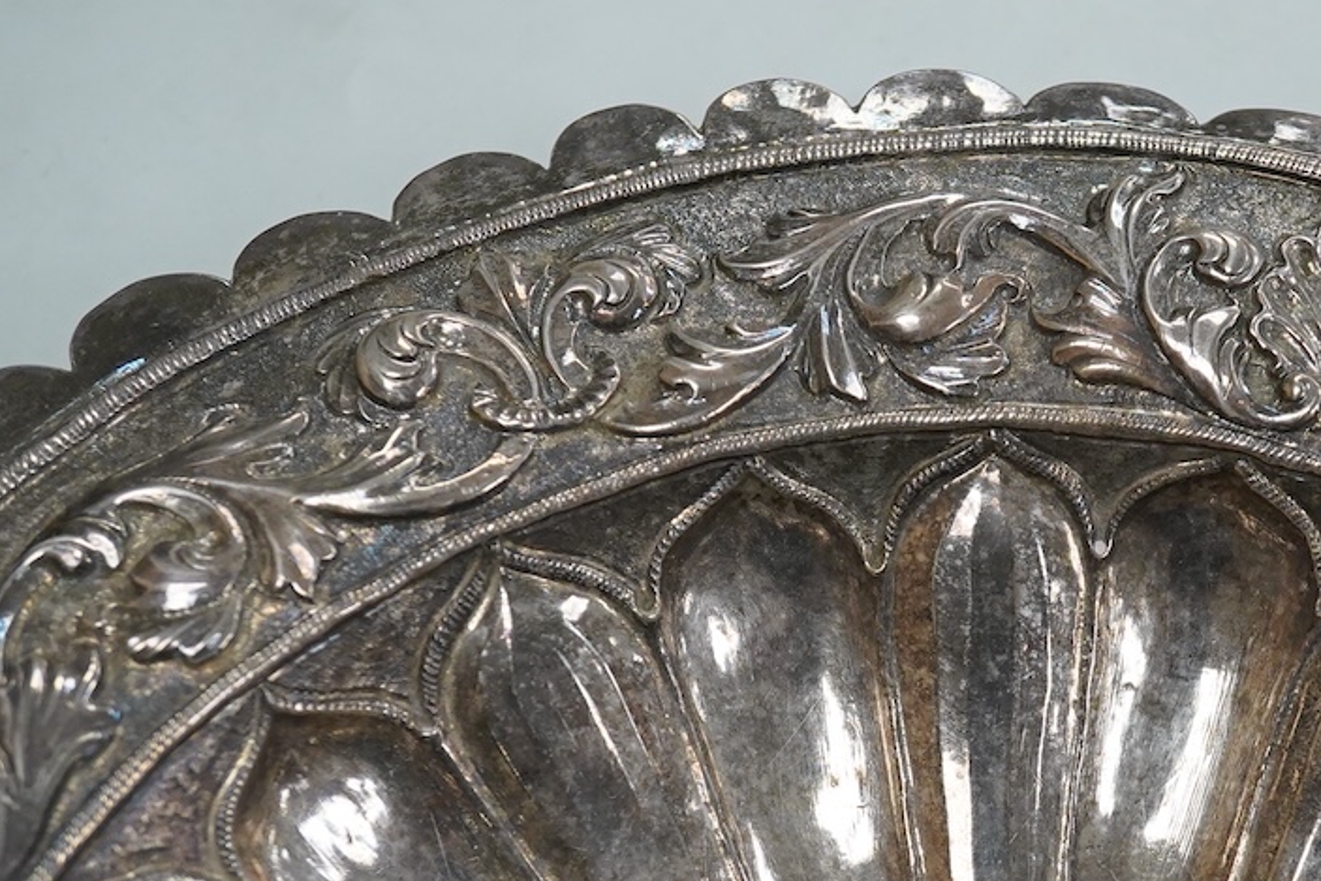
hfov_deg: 27.7
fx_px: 2642
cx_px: 997
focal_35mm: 72
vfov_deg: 18.9
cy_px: 620
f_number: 8
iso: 2500
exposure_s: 1/400
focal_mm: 30
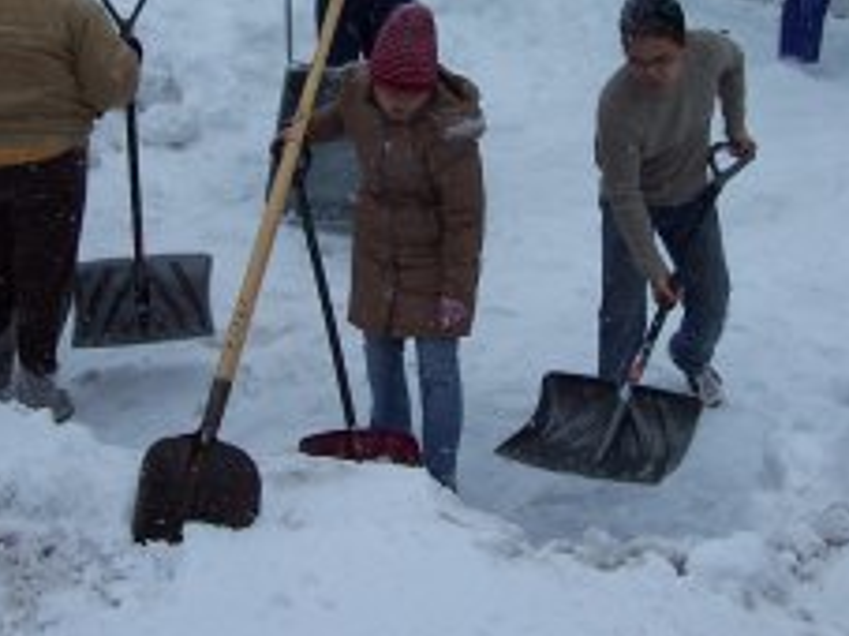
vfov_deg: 21.8
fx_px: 1642
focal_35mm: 67
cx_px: 434
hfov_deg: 29.0
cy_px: 195
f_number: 2.8
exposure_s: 1/500
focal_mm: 6.3
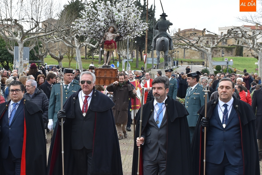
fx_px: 554
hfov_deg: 26.5
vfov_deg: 18.0
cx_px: 93
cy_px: 101
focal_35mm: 76
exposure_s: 1/200
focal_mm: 38
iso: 400
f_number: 7.1
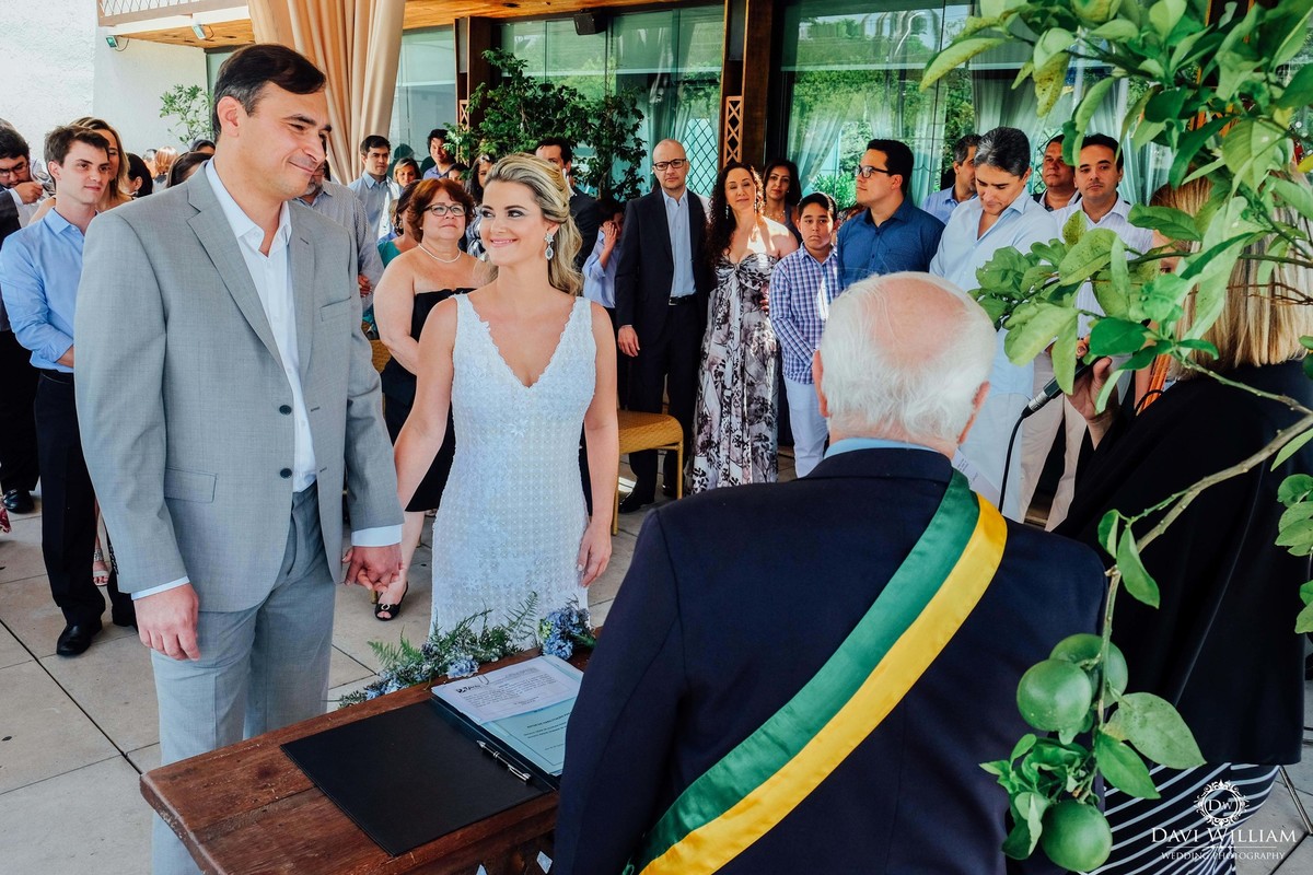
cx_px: 656
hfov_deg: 60.3
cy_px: 438
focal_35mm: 31
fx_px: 1131
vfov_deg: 42.3
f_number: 6.4
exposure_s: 1/160
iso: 500
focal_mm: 20.5
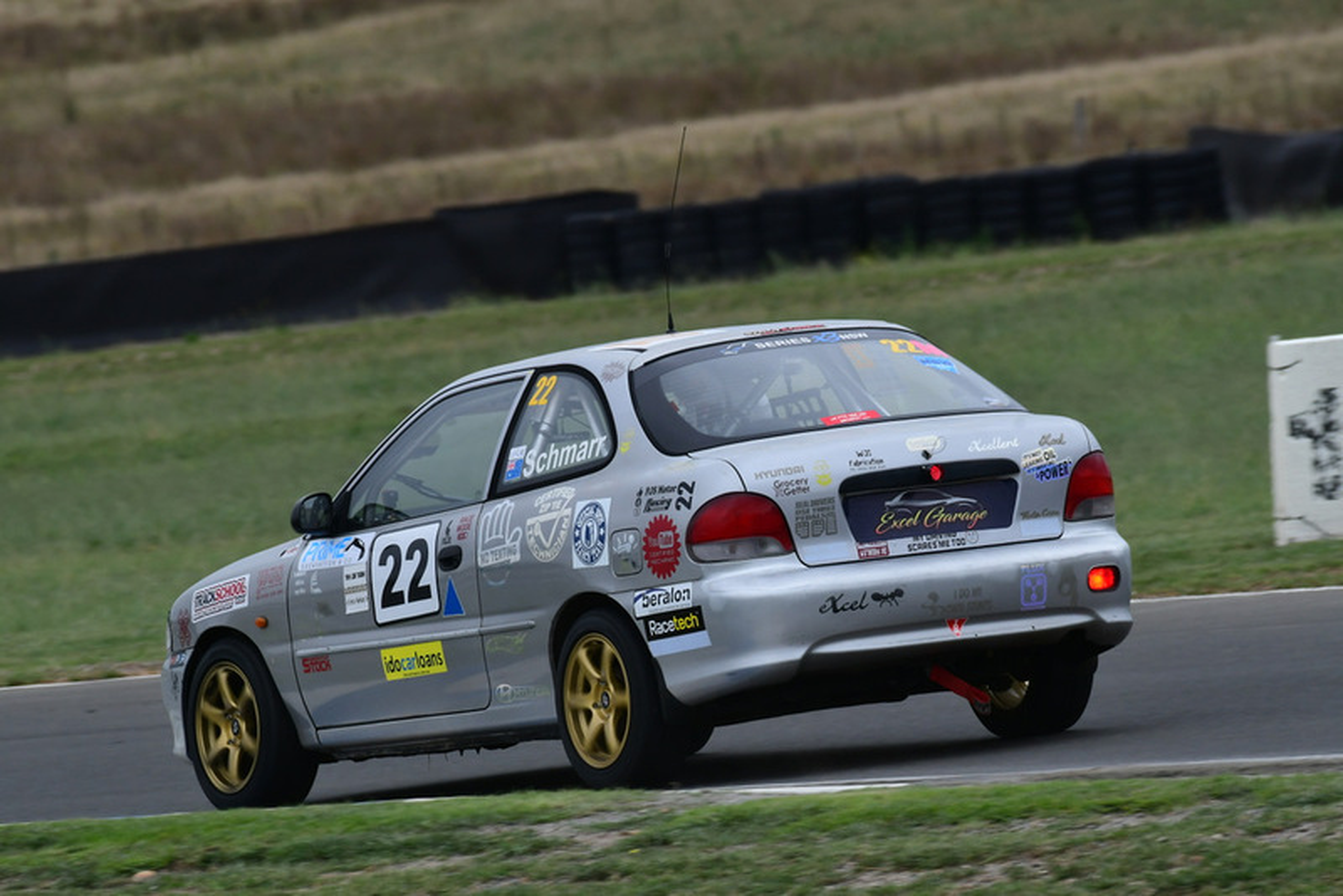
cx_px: 672
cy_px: 448
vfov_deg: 1.9
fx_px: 26868
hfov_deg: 2.9
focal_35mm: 720
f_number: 13
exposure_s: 1/640
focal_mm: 480
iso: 640
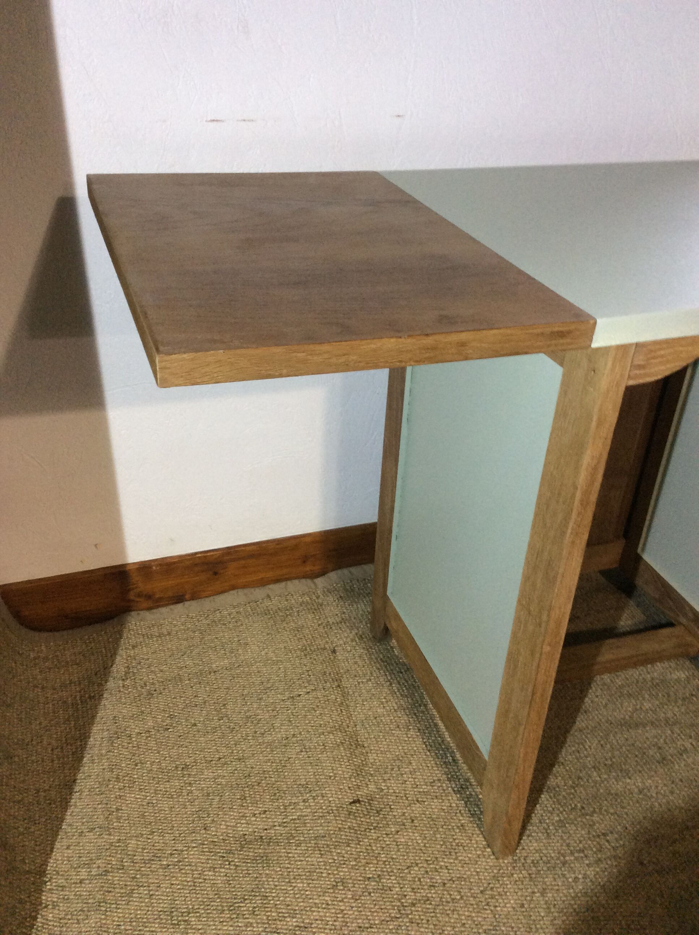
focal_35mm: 32
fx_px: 864
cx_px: 350
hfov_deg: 44.1
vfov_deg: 56.9
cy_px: 468
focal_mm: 3.3
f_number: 2.4
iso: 125
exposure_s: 1/25
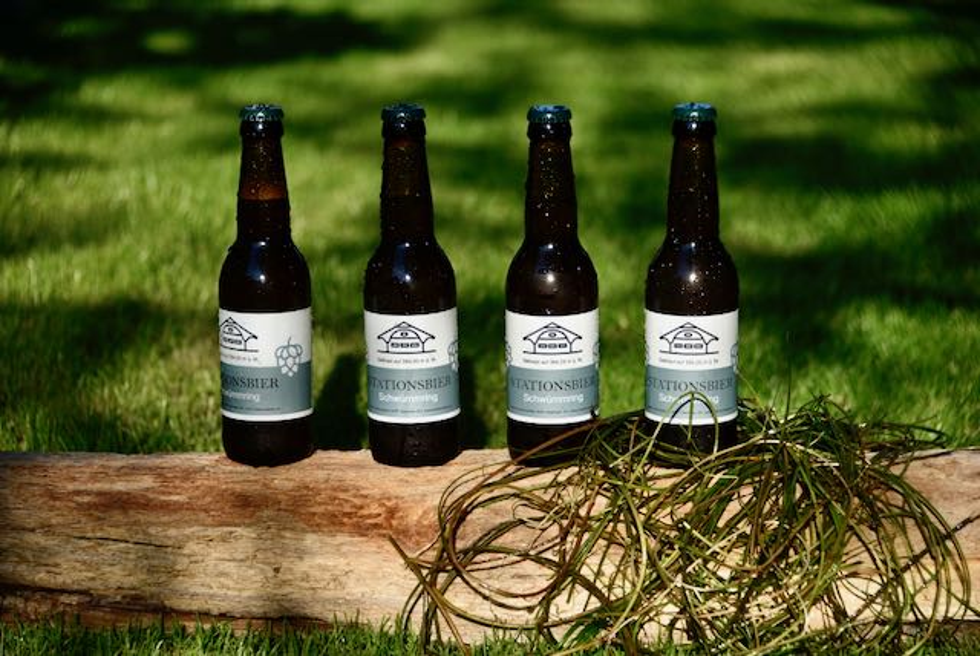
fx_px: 3678
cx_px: 490
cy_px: 328
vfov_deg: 10.2
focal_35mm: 135
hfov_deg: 15.2
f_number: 5.6
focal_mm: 135
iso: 125
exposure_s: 1/500
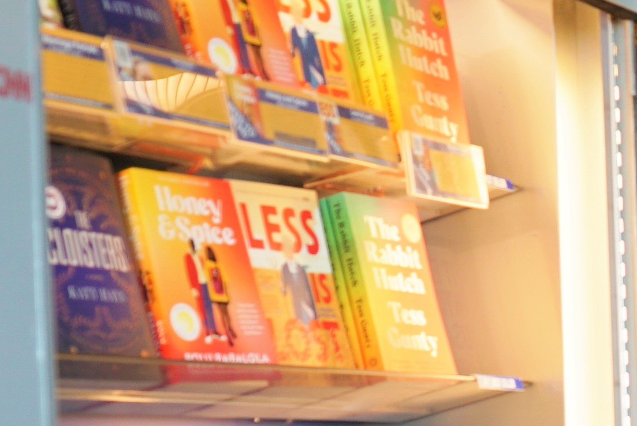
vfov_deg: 10.9
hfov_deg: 15.0
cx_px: 1040
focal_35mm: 123
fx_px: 2178
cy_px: 539
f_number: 4
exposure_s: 1/60
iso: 200
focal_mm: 32
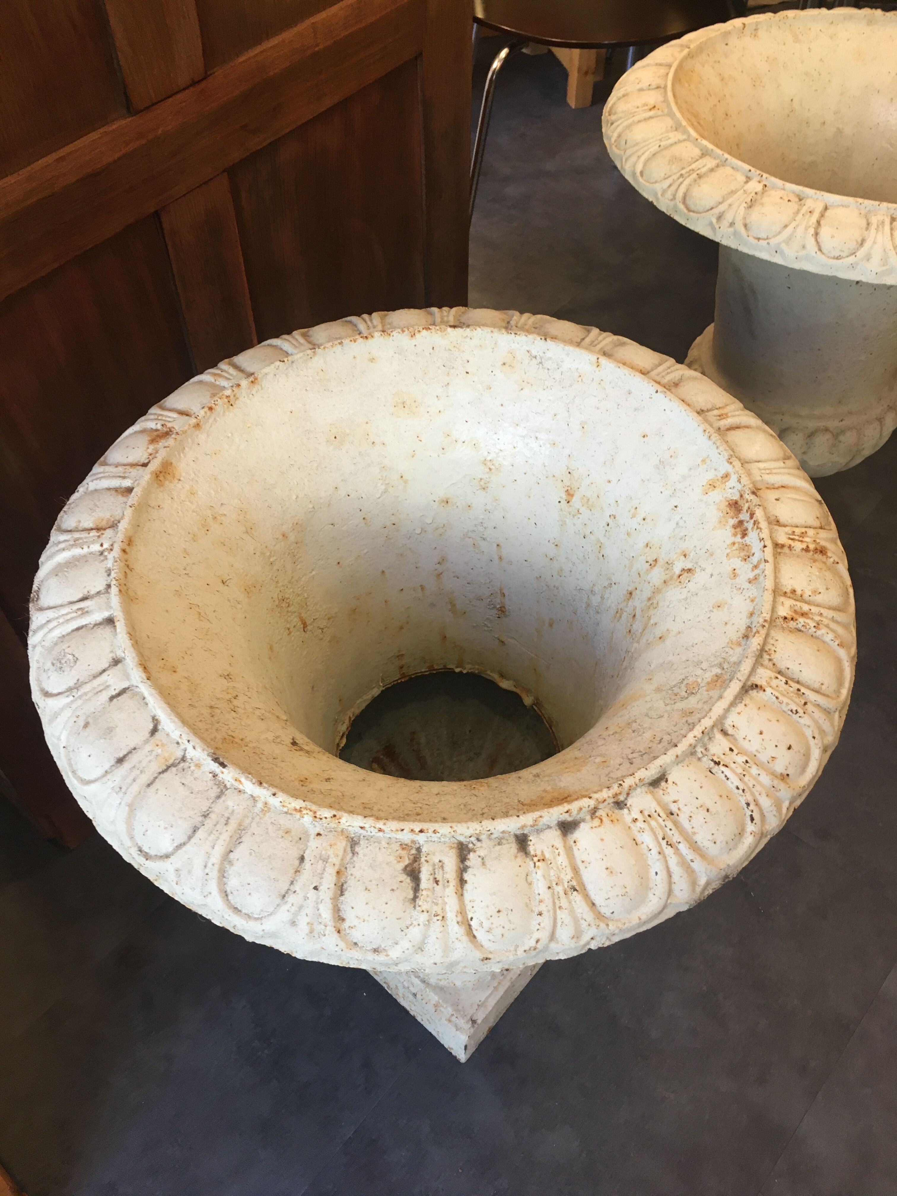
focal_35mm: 29
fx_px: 1002
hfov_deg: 48.2
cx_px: 448
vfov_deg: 61.7
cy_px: 598
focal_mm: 4.15
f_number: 2.2
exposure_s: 1/33
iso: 100
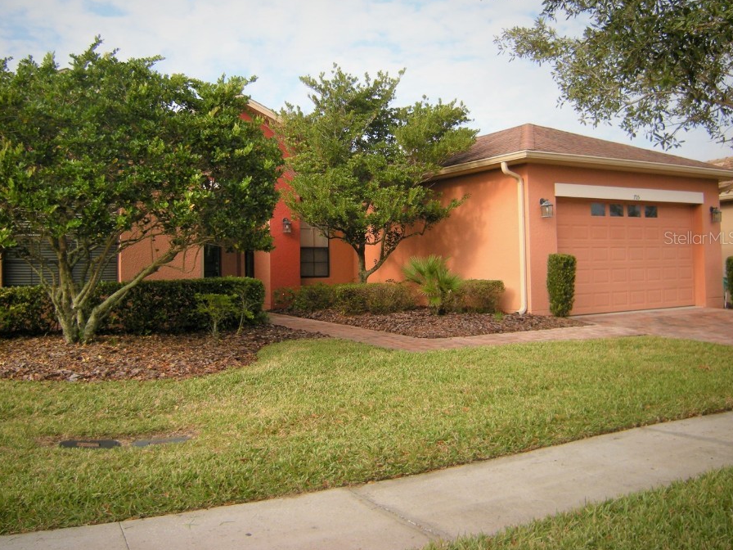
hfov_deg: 56.7
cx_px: 322
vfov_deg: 44.1
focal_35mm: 32
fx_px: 678
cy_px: 237
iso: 64
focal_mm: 4.7
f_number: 2.8
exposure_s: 1/518
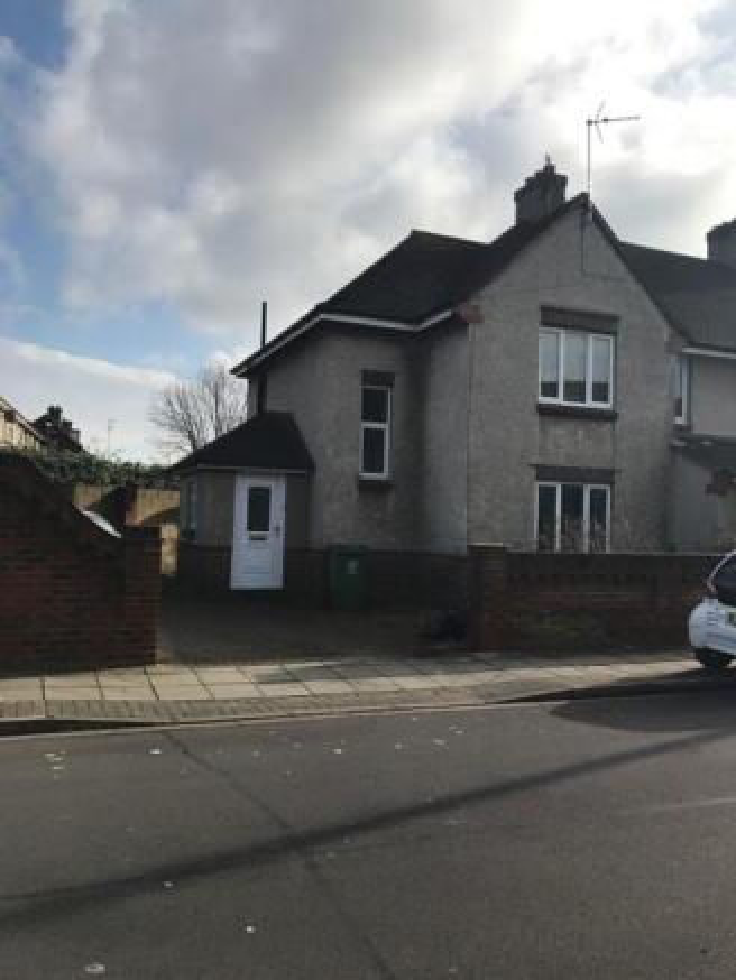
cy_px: 490
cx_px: 368
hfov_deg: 49.8
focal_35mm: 28
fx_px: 793
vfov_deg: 63.4
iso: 20
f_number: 1.8
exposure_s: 1/2817
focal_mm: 3.99
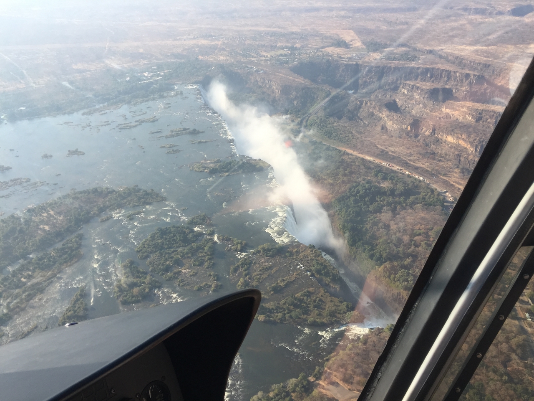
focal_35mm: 29
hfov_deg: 61.7
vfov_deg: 48.2
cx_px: 267
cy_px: 200
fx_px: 447
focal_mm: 4.15
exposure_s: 1/1041
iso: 32
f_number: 2.2
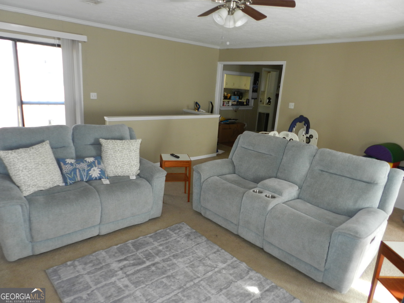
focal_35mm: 23
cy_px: 152
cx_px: 202
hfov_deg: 73.9
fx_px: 268
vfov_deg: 58.9
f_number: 3.4
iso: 200
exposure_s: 1/50
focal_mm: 4
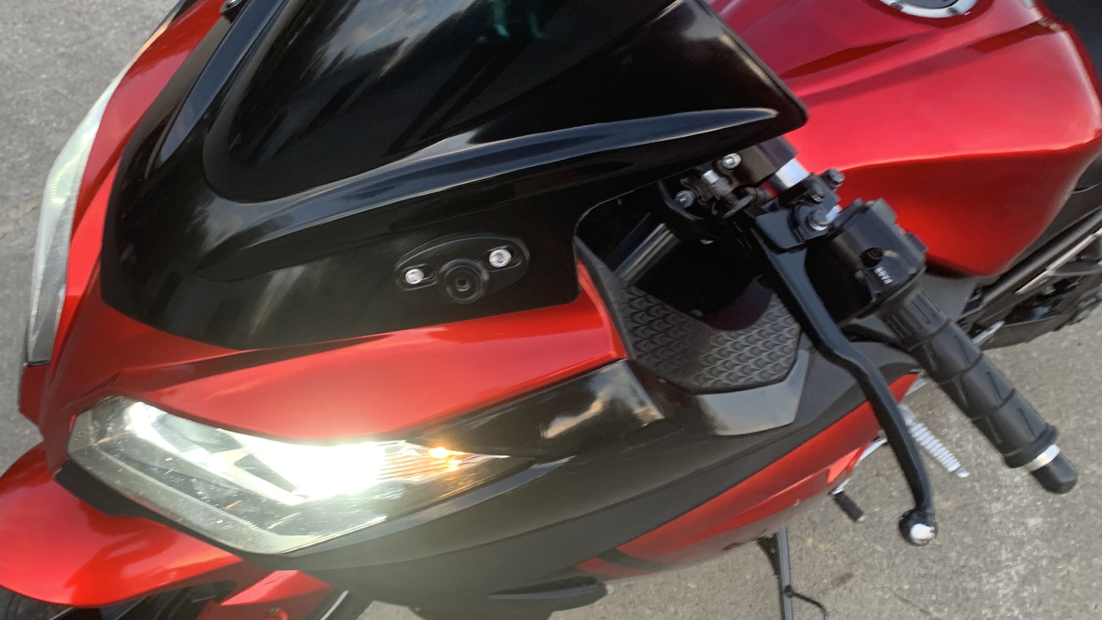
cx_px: 406
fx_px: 1169
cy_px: 224
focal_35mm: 40
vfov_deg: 29.6
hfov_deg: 49.9
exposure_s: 1/60
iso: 100
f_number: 1.8
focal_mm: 4.25
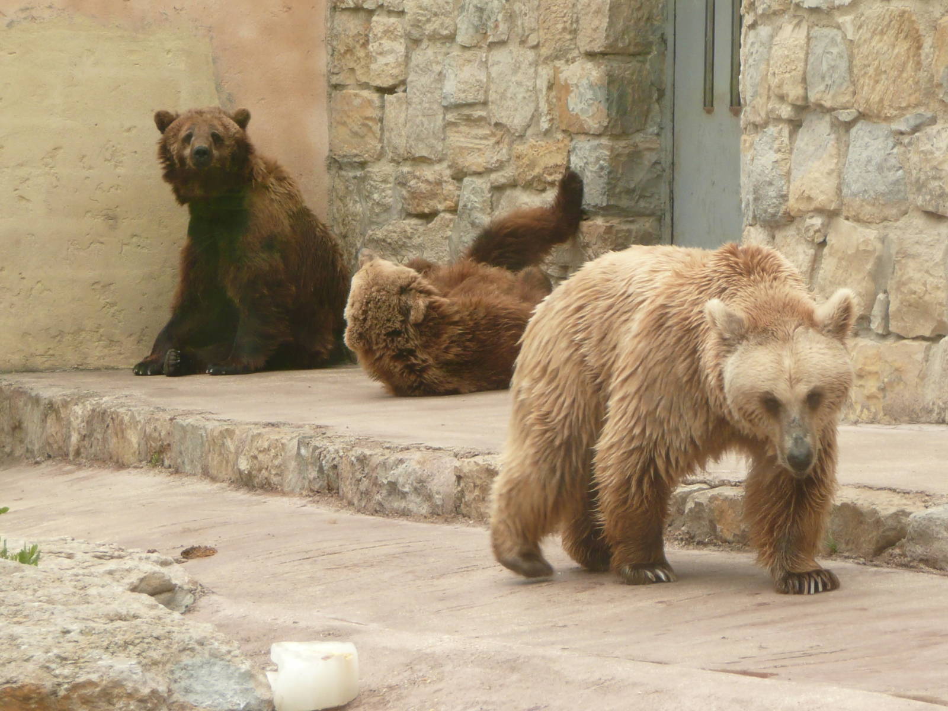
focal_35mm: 210
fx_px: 5751
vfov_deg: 7.1
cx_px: 474
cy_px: 356
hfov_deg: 9.4
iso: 100
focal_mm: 23.1
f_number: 4.8
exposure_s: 1/125
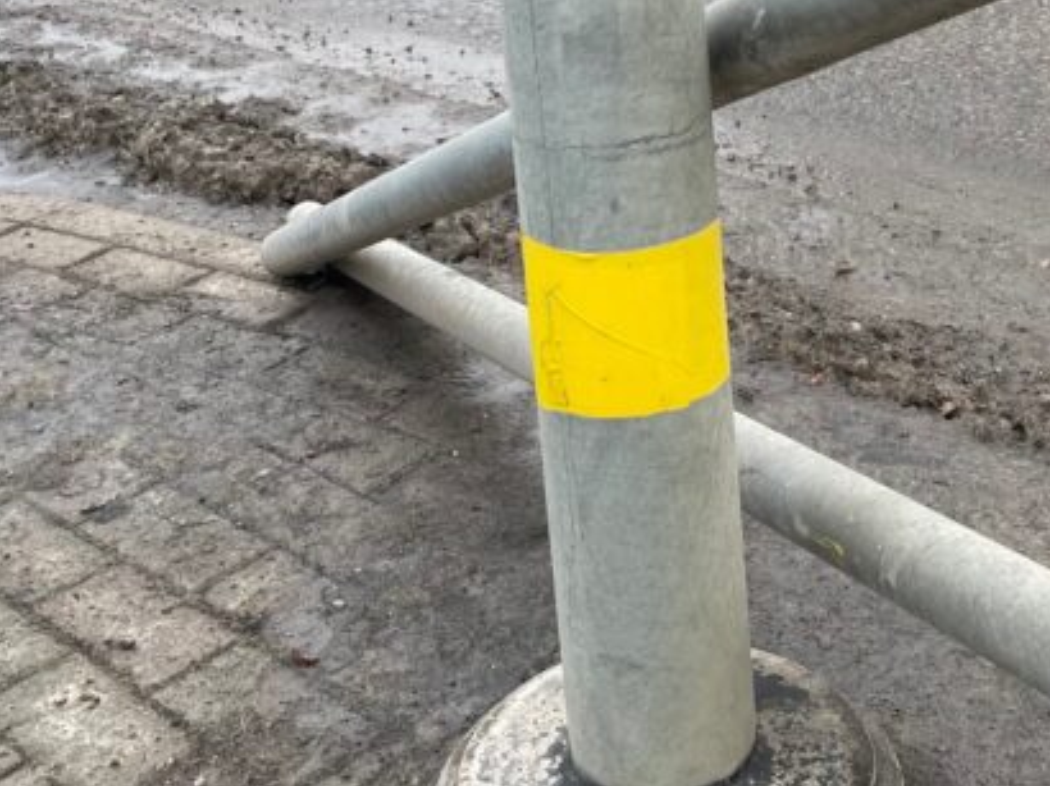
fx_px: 1970
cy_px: 177
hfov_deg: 29.8
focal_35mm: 65
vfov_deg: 22.3
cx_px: 607
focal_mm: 4.2
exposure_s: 1/186
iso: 32
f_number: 1.6
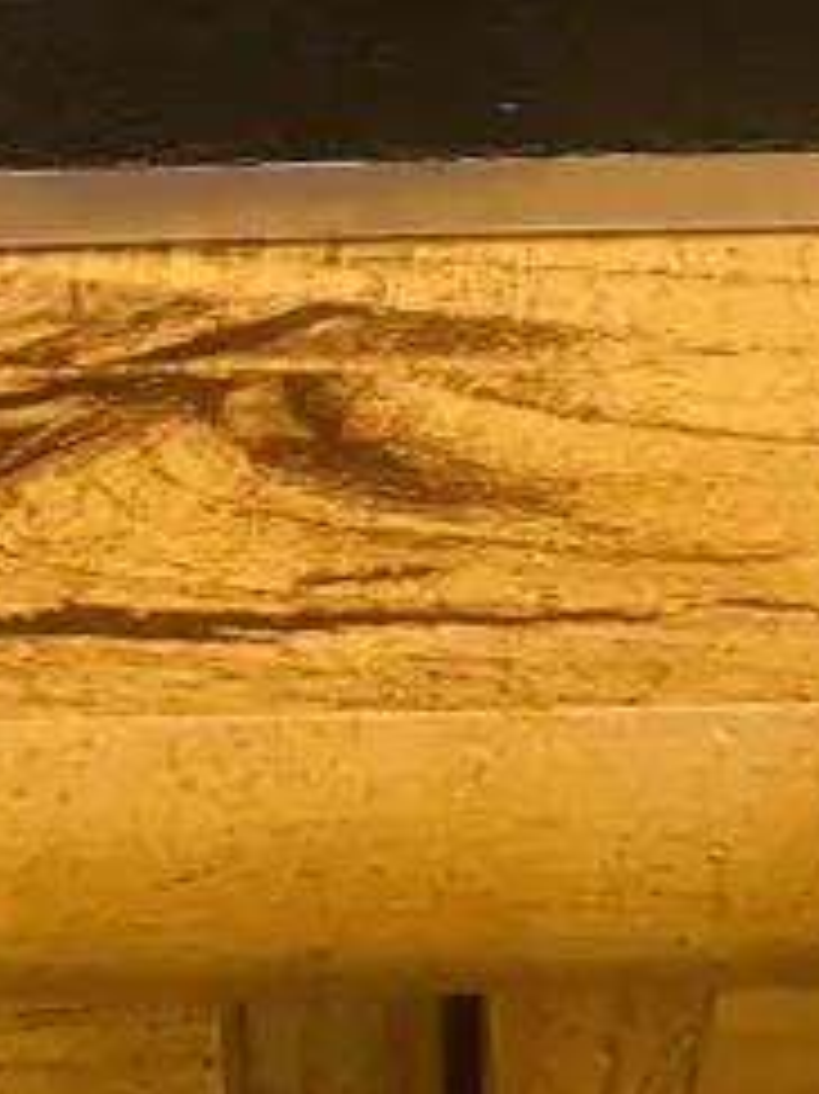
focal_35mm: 118
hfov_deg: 12.5
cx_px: 234
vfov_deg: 15.7
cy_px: -401
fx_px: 3726
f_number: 1.8
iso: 320
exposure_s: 1/50
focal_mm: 3.99
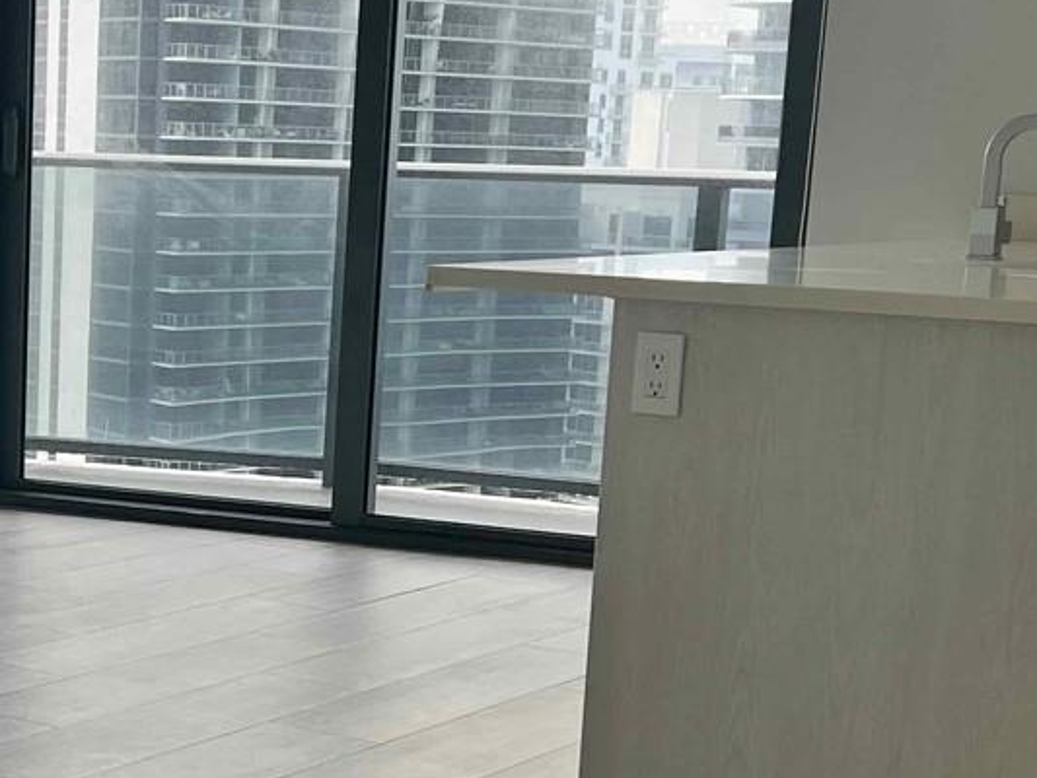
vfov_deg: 18.8
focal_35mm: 78
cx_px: 93
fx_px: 2337
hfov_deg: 24.3
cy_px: 580
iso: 50
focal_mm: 5.7
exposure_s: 1/509
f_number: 1.5
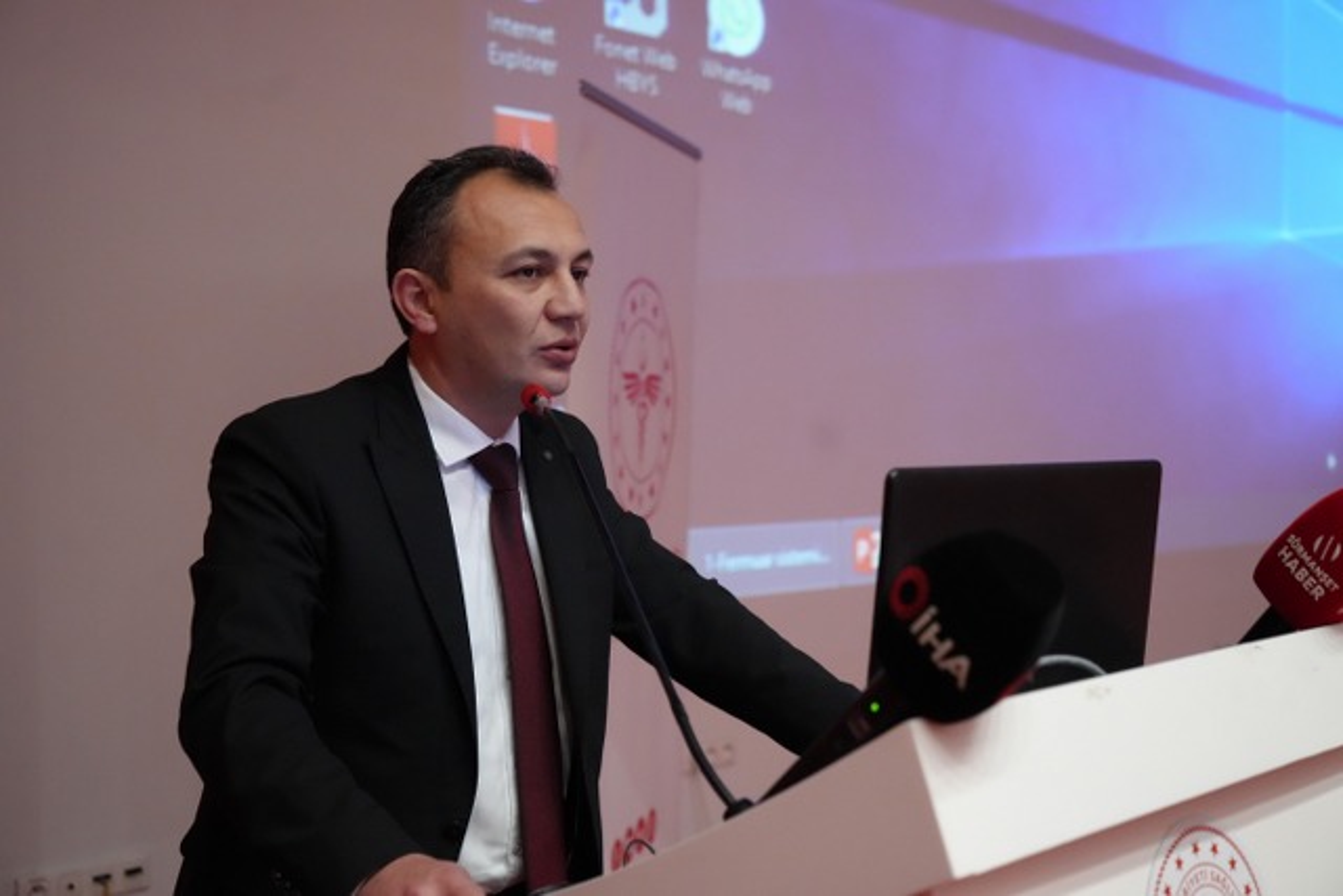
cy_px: 448
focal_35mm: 43
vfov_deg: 31.2
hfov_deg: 45.4
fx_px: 1604
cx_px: 672
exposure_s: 1/160
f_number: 4
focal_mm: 43
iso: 8000
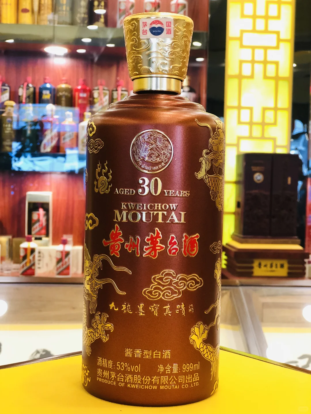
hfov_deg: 25.7
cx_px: 156
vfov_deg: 33.8
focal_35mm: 57
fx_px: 683
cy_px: 207
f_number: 2.8
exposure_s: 1/33
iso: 100
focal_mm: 6.6
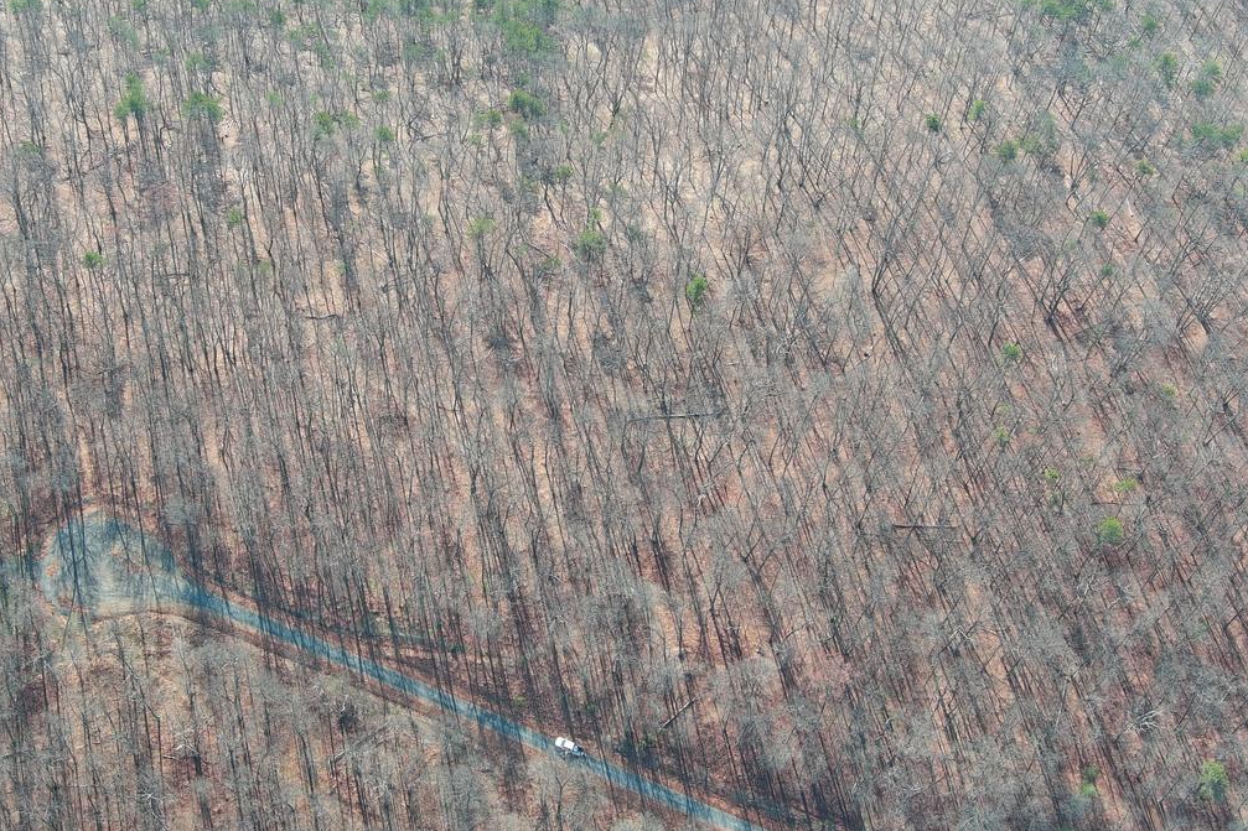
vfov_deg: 22.9
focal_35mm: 59
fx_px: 2045
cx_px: 508
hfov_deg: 33.8
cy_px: 311
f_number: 2.8
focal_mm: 10.57
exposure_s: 1/273
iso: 100
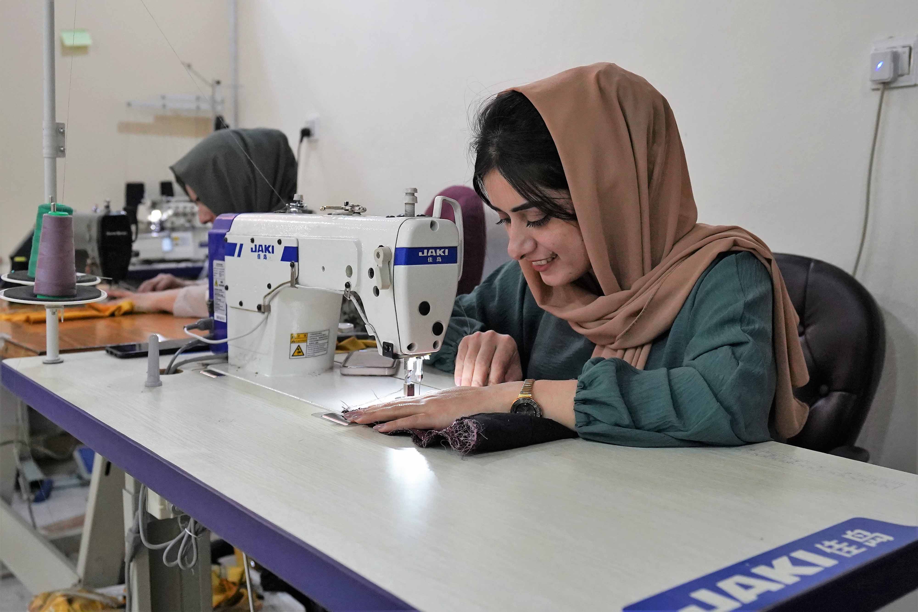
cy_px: 306
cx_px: 459
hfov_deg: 53.1
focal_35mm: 36
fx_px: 918
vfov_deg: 36.9
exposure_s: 1/500
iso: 3200
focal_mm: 24
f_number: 3.2
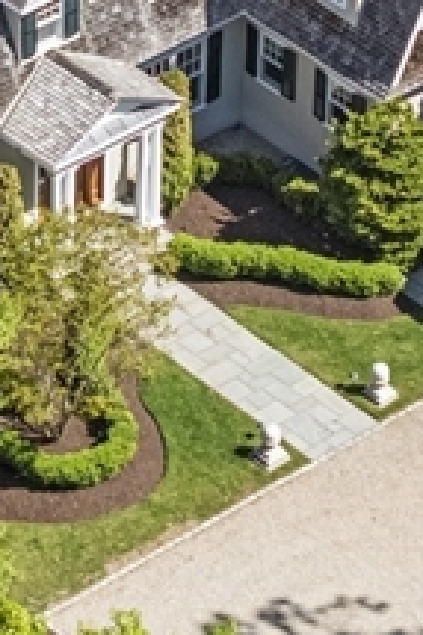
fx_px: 6125
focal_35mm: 347
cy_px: -284
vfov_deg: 5.9
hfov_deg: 4.0
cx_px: 50
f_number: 2.8
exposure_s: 1/730
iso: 110
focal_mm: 19.35
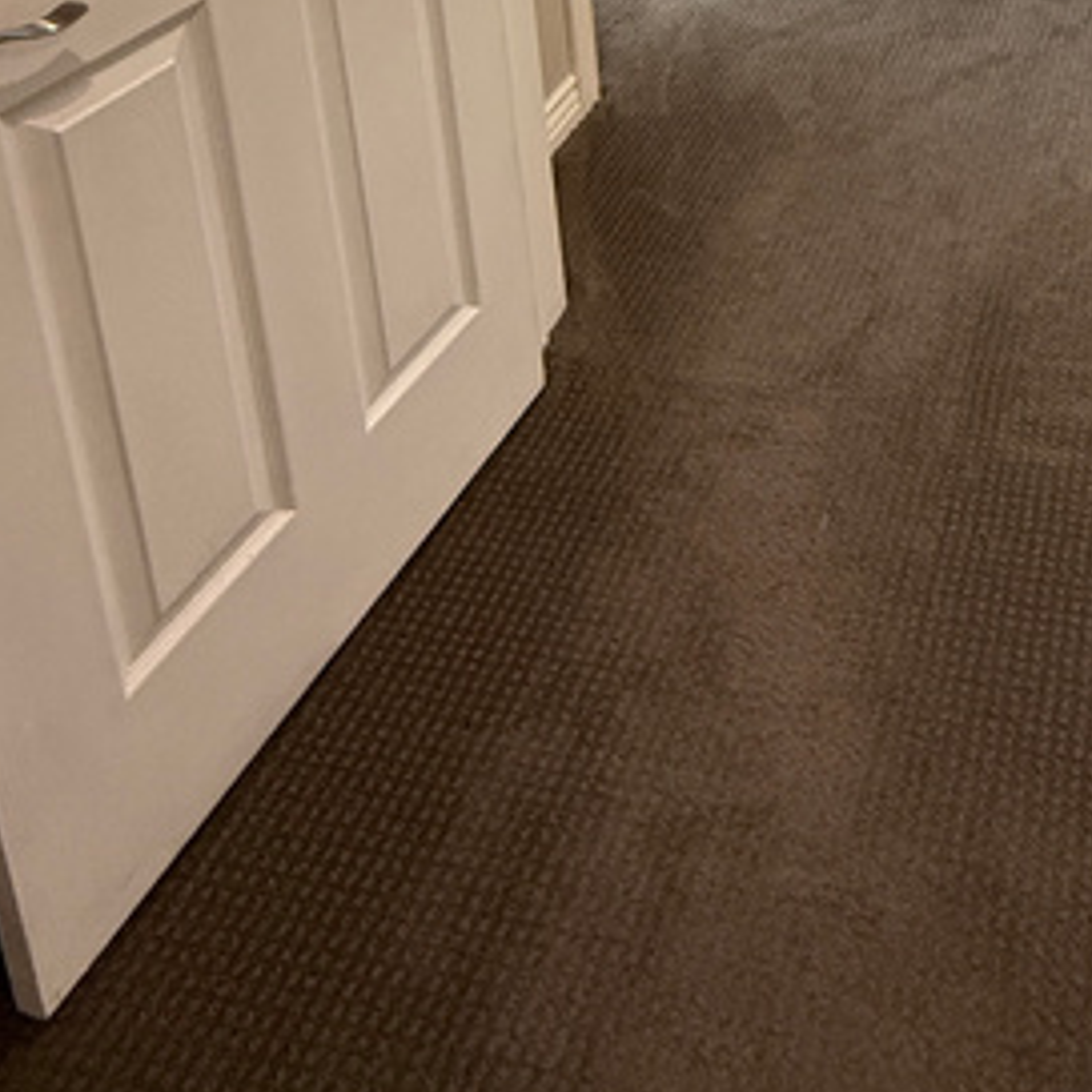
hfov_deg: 42.5
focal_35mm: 35
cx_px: 1020
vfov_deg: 33.1
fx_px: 1249
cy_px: -365
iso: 320
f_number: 2.2
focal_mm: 2.22
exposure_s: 1/120
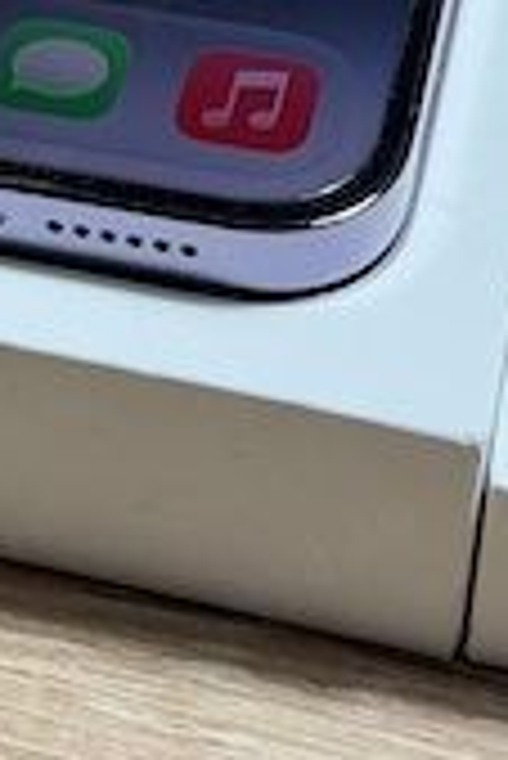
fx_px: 2492
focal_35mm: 118
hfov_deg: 11.5
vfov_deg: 16.9
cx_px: 9
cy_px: -40
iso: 125
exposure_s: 1/100
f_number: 1.78
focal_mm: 6.76
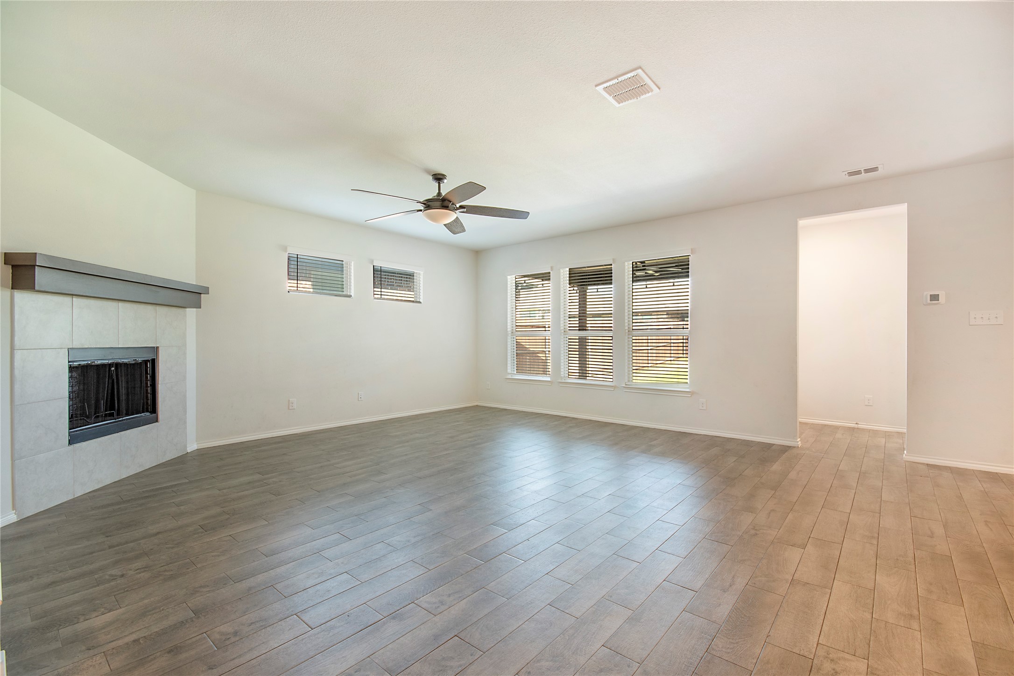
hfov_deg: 100.4
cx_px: 507
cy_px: 338
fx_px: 422
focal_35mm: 15
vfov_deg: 77.3
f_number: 11
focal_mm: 10
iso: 100
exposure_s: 1/13
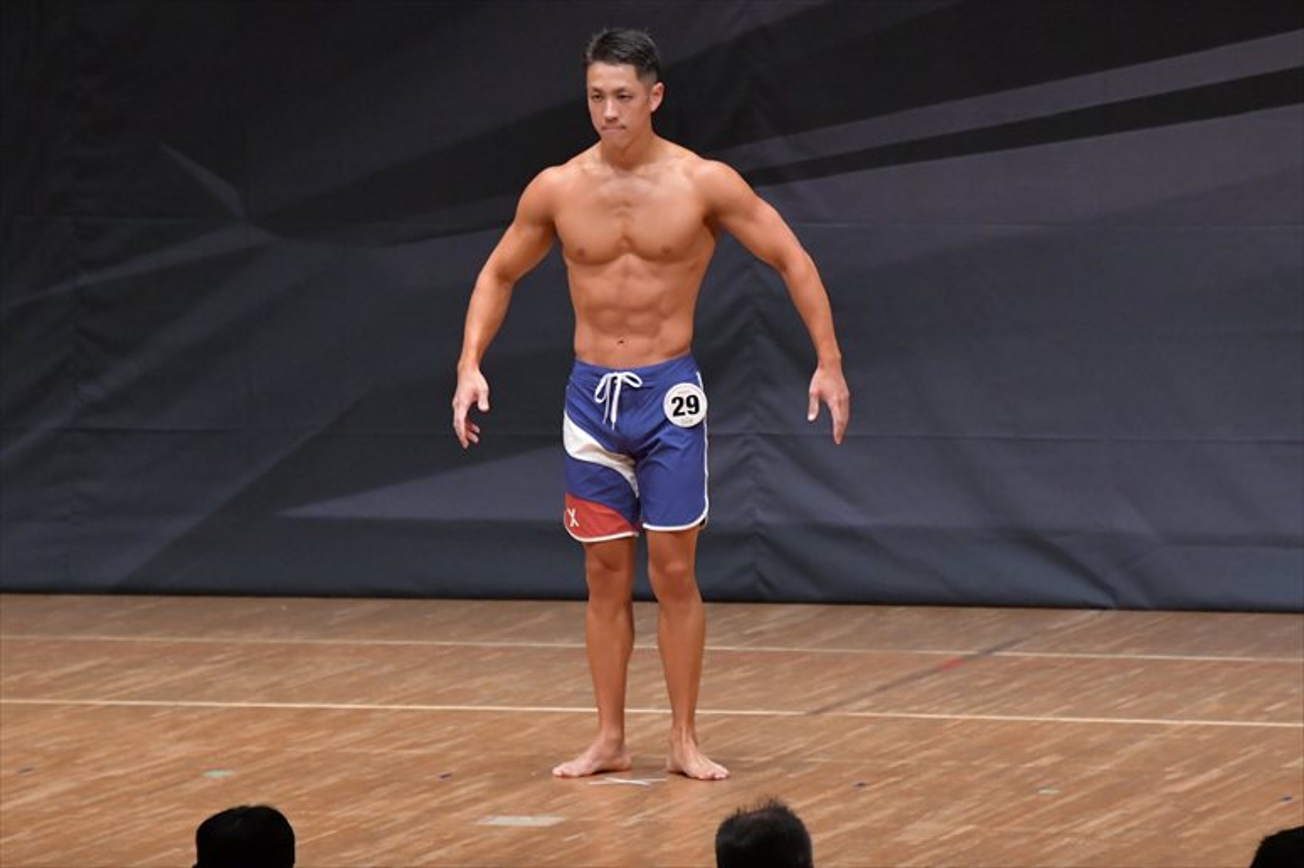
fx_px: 10318
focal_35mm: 285
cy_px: 434
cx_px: 652
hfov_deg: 7.2
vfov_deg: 4.8
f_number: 5.6
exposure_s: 1/400
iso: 6400
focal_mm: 190
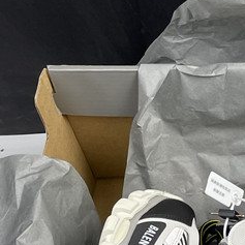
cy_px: 274
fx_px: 777
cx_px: 351
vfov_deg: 17.3
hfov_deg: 16.5
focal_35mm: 97
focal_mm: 4.2
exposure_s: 1/121
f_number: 1.6
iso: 80
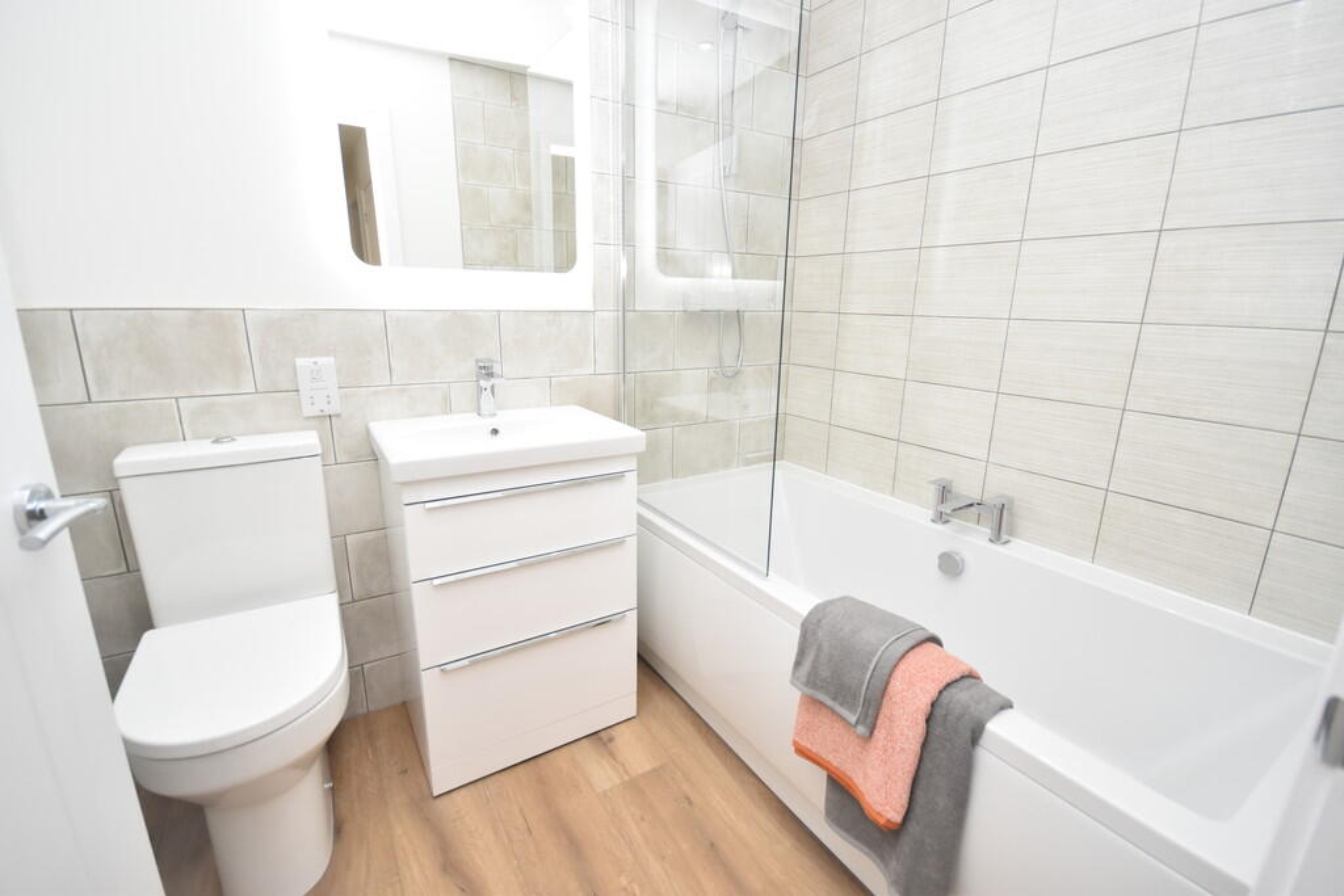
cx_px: 672
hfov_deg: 100.4
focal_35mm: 15
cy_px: 448
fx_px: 560
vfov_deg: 77.3
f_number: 5
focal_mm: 10
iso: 800
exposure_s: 1/200
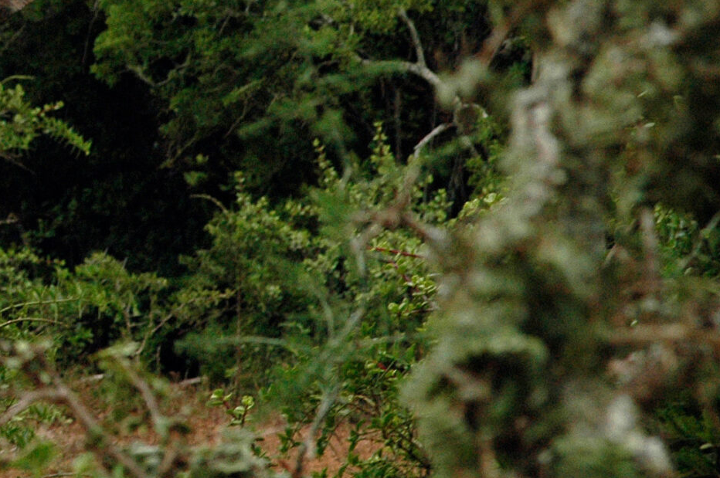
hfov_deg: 5.8
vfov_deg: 3.9
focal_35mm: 350
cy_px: 25
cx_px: -242
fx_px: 6999
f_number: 8
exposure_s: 1/250
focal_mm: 85
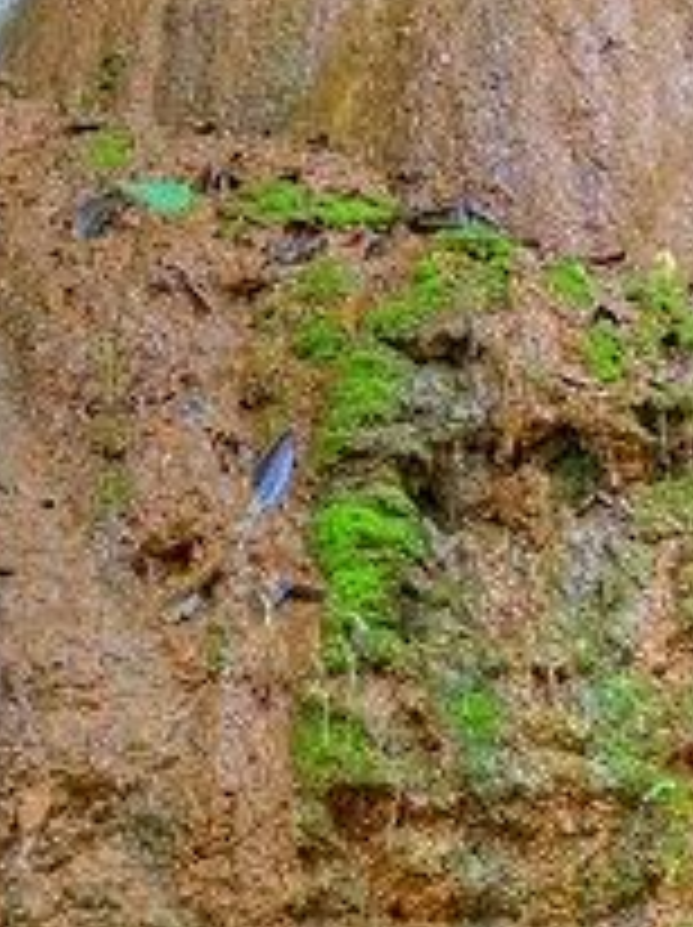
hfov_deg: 16.8
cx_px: 148
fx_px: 2327
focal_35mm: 87
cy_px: 238
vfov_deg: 22.3
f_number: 1.8
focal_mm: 3.99
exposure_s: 1/80
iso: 80
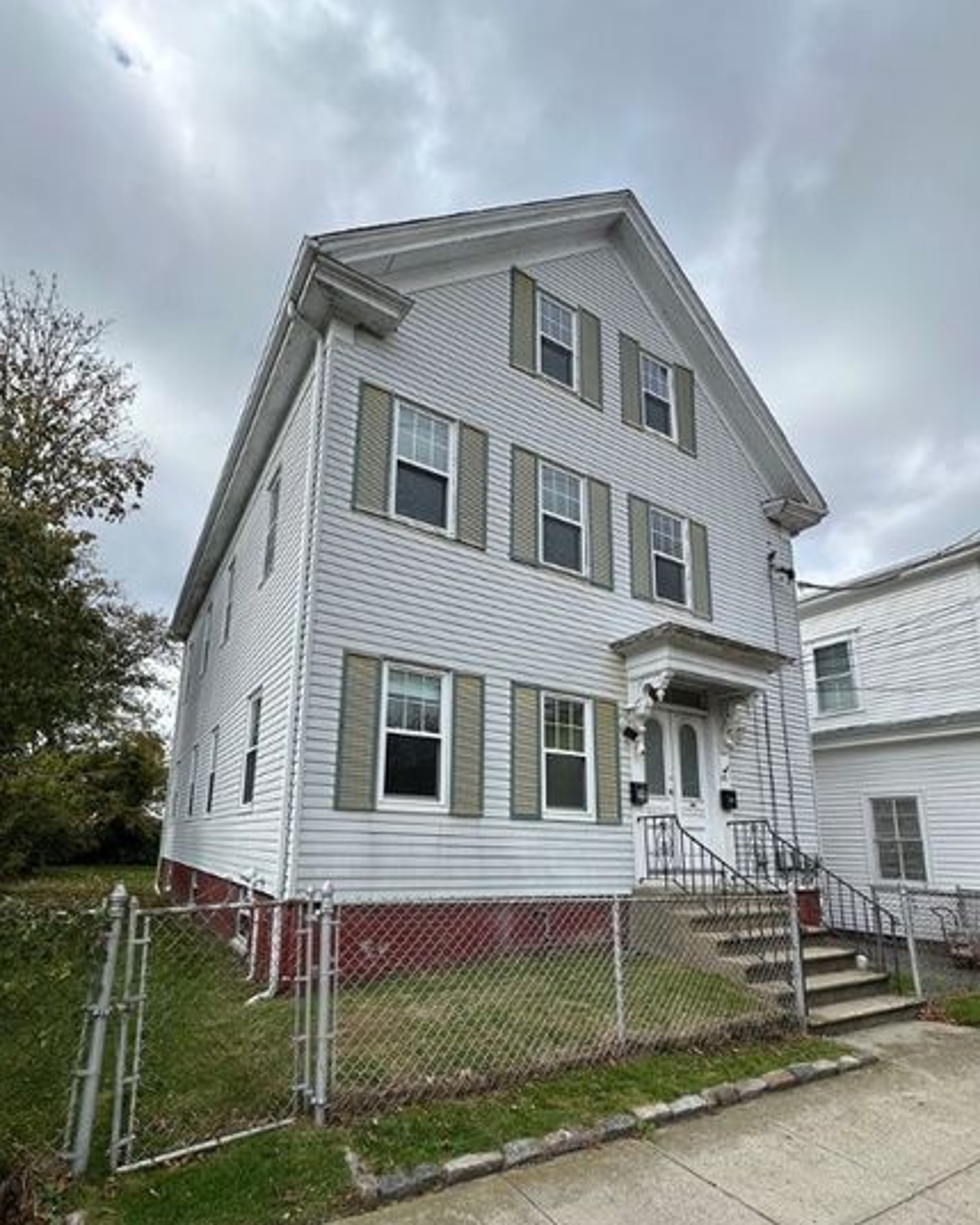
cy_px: 721
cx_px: 457
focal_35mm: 17
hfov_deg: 76.9
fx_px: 616
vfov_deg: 88.7
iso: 50
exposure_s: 1/979
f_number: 2.2
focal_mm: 2.22
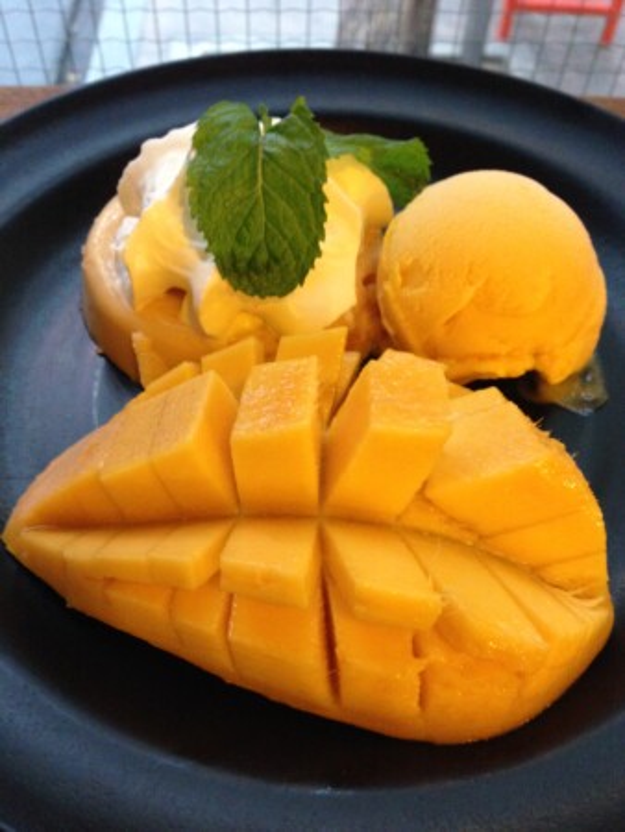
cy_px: 416
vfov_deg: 55.3
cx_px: 312
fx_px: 794
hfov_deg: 43.0
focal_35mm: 33
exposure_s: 1/20
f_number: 2.4
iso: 400
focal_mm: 4.12
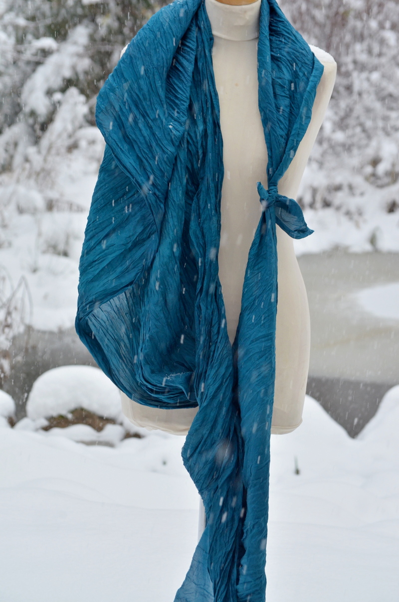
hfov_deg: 14.0
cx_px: 200
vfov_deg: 21.0
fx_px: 1628
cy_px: 301
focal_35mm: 98
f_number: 9
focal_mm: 65
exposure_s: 1/160
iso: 640
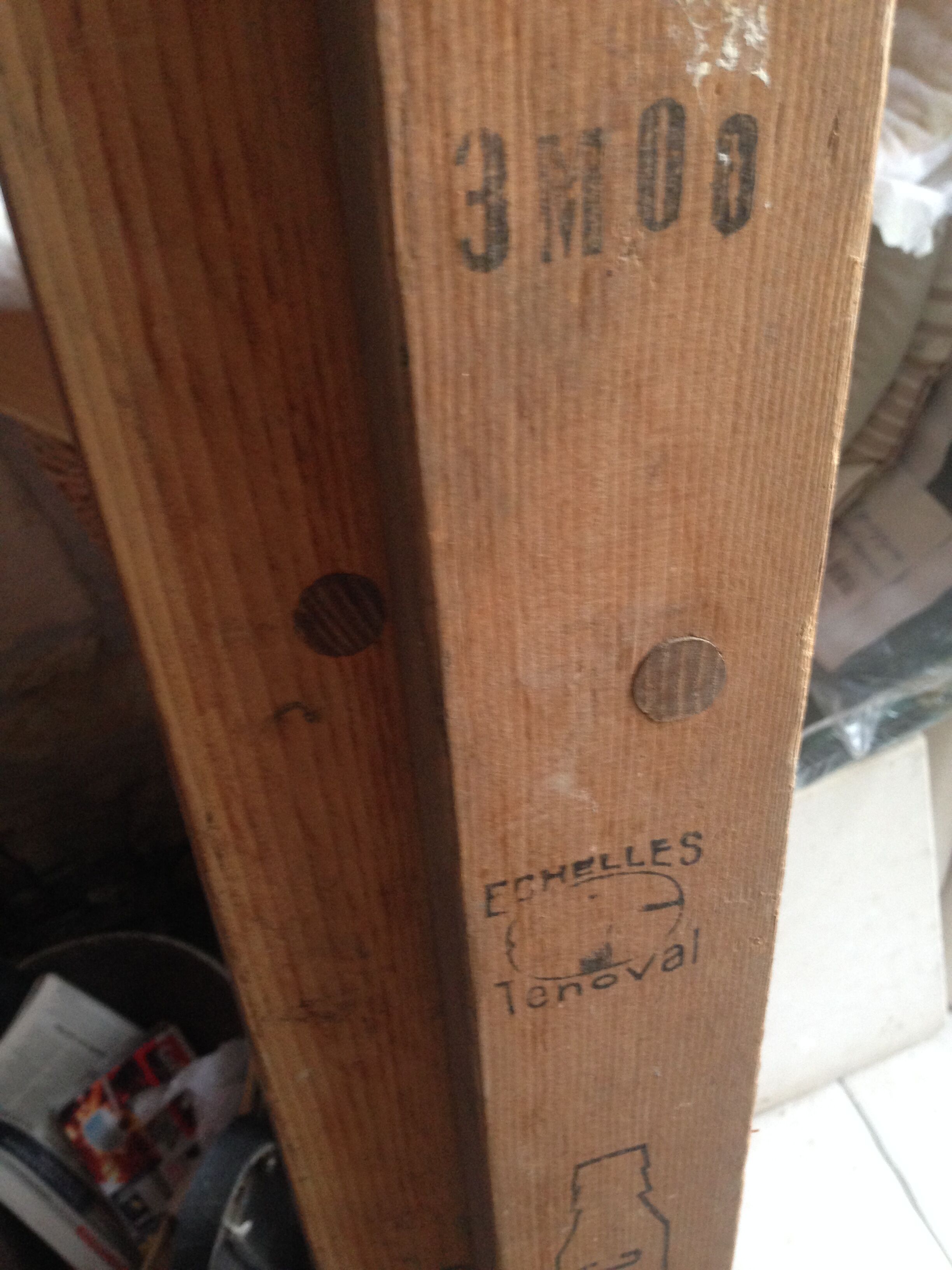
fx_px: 1210
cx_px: 476
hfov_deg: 42.9
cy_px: 635
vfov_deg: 55.4
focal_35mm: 33
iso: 200
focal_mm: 4.12
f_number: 2.4
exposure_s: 1/20
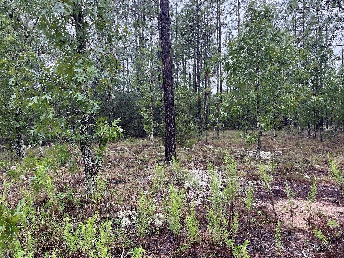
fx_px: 258
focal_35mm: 26
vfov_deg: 53.1
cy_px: 129
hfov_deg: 67.3
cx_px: 172
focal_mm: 5.1
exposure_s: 1/60
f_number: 1.6
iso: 200
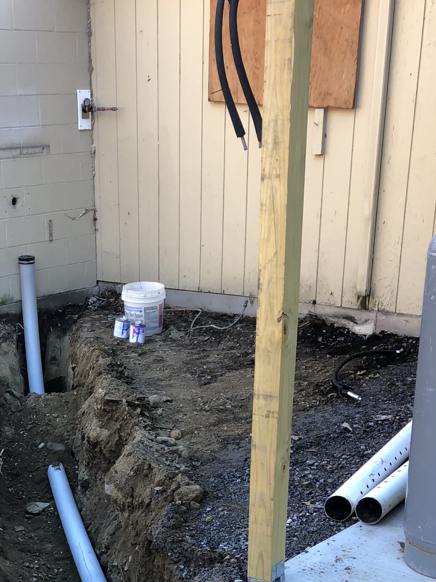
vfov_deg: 30.2
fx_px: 991
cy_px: 598
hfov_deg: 24.6
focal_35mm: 59
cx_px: 120
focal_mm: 3.99
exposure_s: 1/120
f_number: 1.8
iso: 64
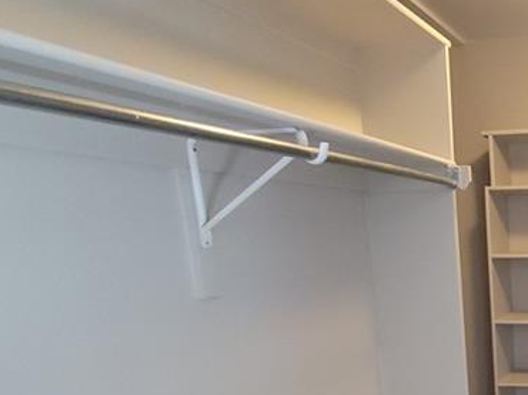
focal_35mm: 36
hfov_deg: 40.7
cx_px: 589
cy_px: 346
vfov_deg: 37.4
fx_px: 549
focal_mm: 2.2
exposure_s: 1/40
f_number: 2.2
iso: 320
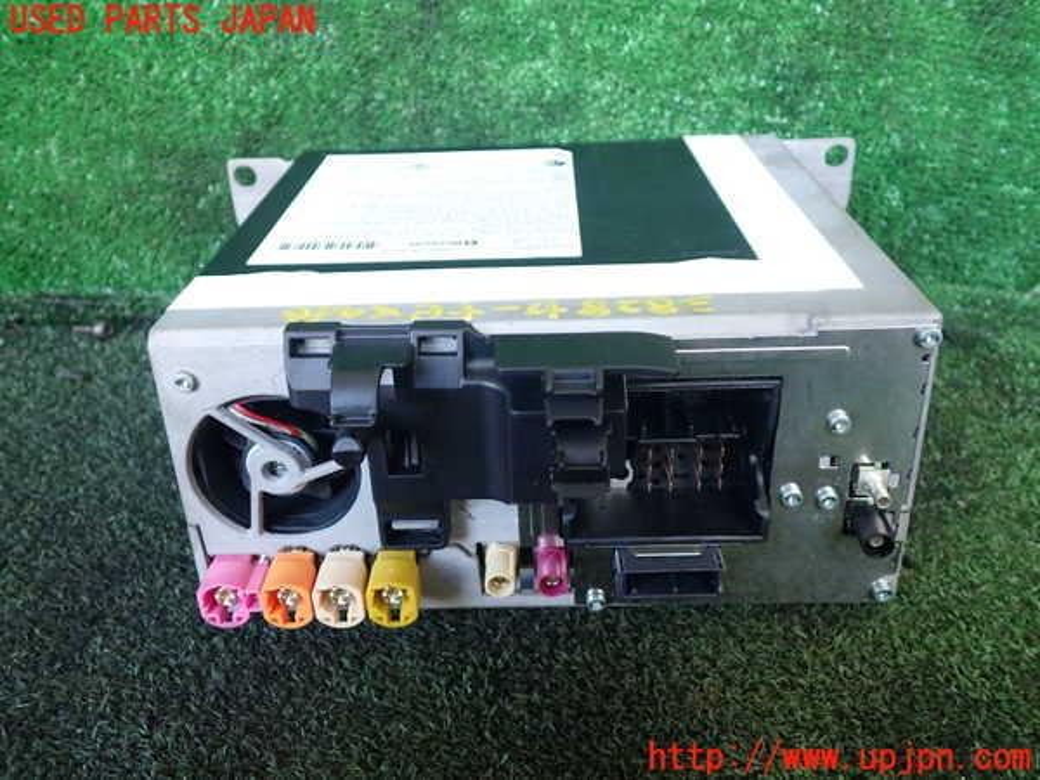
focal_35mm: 30
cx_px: 520
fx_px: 901
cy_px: 390
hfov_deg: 60.0
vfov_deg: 46.8
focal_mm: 5.4
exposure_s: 1/40
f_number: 2.3
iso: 200
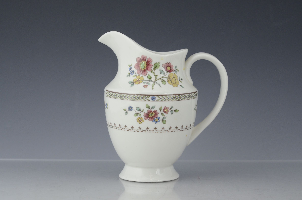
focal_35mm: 75
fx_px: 628
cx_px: 151
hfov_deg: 27.0
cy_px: 100
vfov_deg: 18.1
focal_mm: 50
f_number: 5.6
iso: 800
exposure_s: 1/125
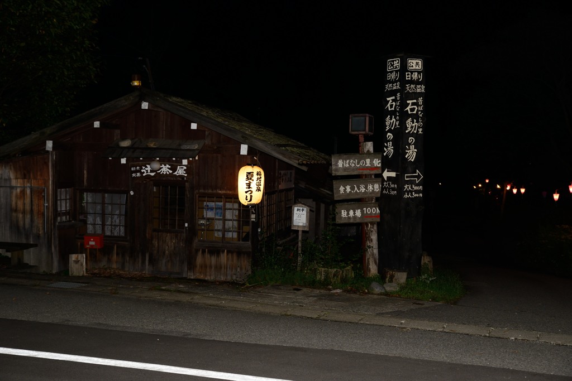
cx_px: 286
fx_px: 699
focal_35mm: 44
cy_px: 190
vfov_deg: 30.5
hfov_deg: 44.5
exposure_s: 1/60
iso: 800
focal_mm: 44
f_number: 5
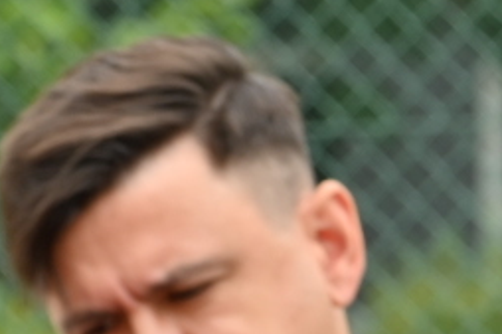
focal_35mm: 650
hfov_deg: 3.1
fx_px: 9058
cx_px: -743
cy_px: 1061
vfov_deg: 2.1
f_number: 8
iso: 100
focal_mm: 102
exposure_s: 1/100
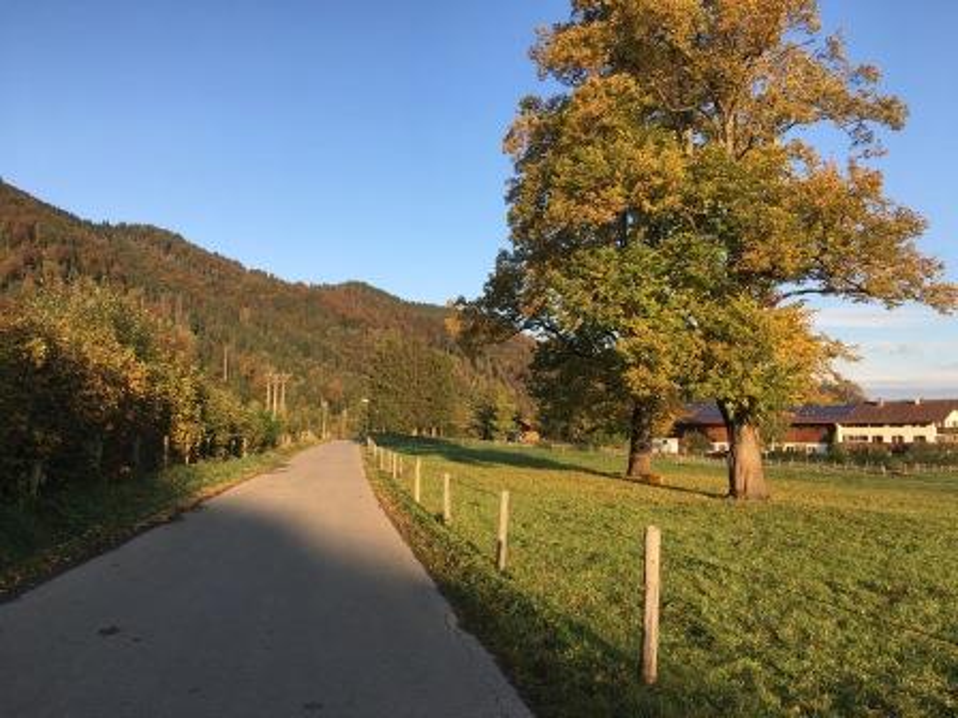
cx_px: 479
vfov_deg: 48.2
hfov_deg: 61.7
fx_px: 803
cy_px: 359
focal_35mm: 29
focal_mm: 4.15
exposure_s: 1/615
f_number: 2.2
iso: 25
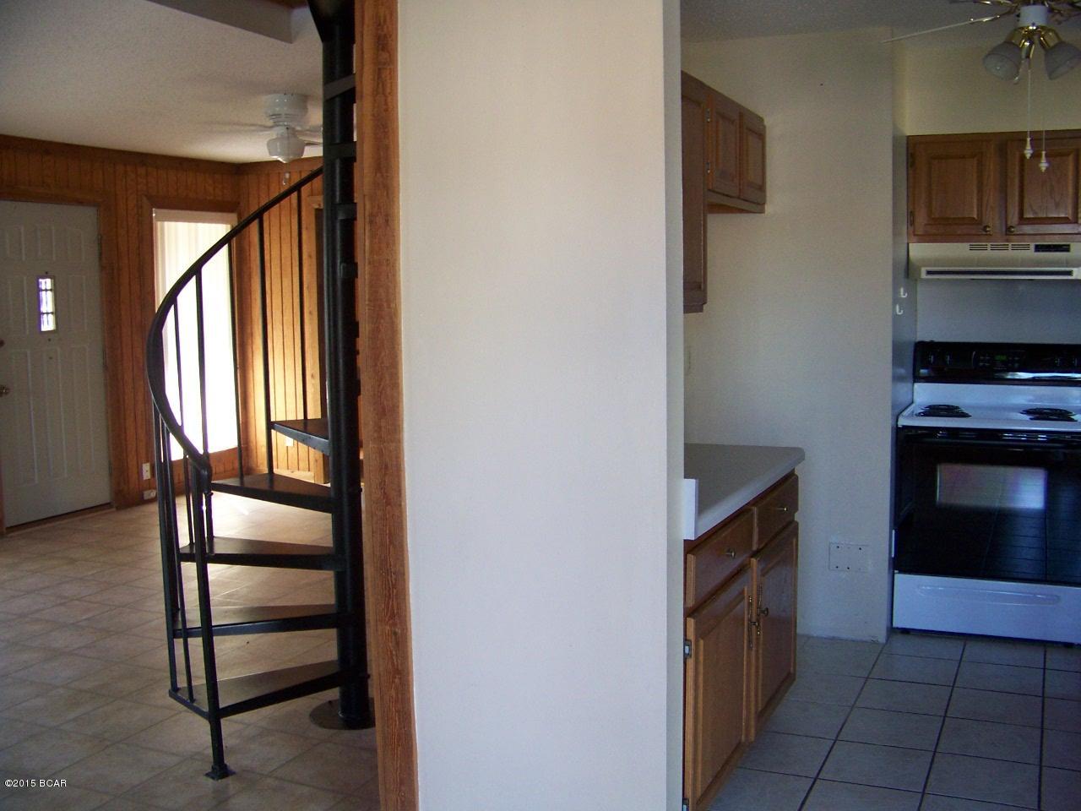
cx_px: 540
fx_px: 1124
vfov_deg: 39.7
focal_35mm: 36
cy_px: 406
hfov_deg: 51.4
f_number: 2.8
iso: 125
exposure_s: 1/30
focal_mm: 5.85
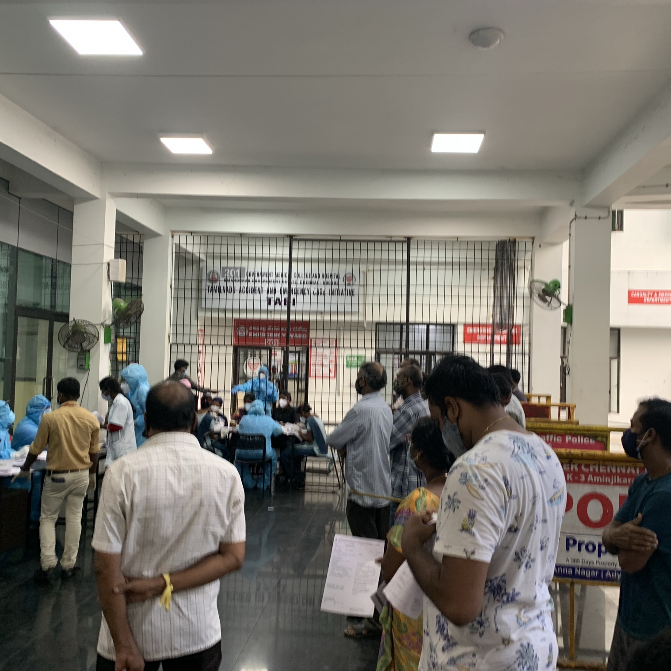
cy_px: 337
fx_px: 680
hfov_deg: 52.5
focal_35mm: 31
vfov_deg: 52.5
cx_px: 351
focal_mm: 4.25
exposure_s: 1/50
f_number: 1.8
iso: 100
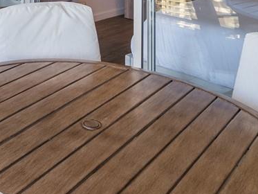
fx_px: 447
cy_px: -103
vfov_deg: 20.6
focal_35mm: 60
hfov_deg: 29.2
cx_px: -24
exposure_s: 1/2000
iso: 200
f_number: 4
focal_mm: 7
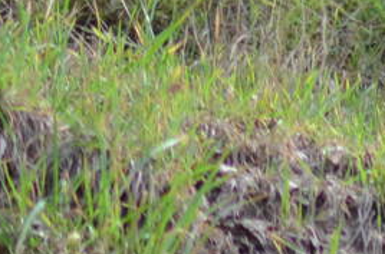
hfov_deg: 0.9
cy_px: -367
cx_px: 93
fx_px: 23896
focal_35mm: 2241
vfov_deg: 0.6
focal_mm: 250
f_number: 5
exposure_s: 1/800
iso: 800
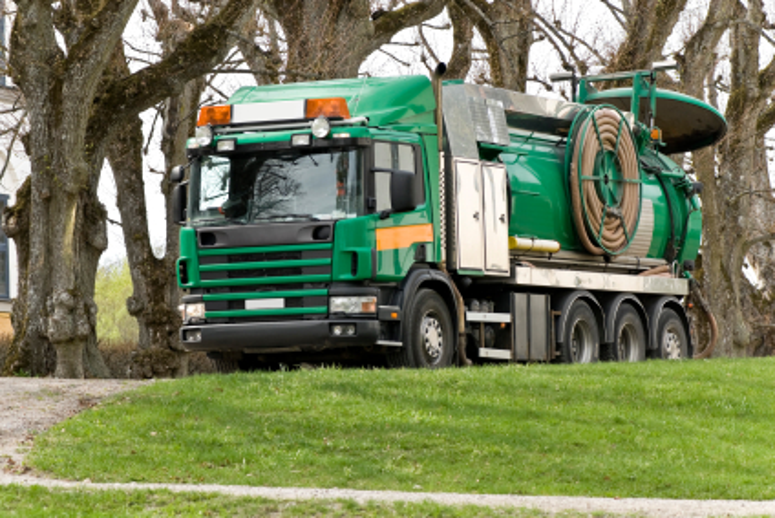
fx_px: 3392
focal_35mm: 158
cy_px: 259
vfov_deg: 8.7
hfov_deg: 13.0
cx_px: 388
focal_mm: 105
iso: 100
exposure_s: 1/160
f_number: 6.3
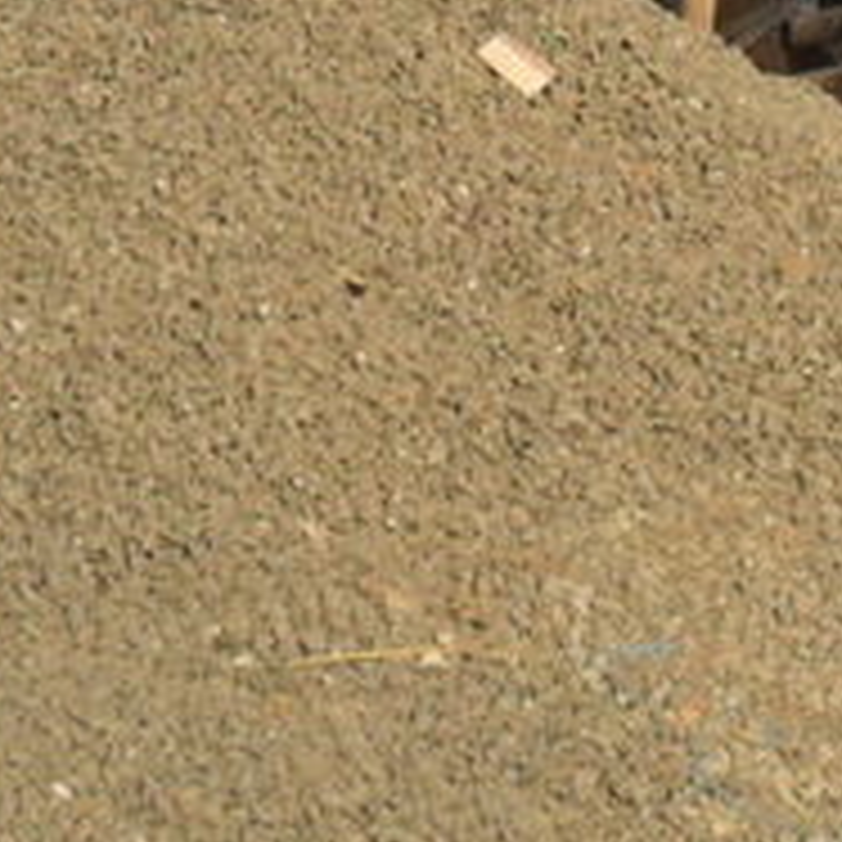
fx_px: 4568
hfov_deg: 10.2
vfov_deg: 10.3
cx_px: 1301
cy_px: -311
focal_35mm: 166
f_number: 4.5
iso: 100
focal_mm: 7.8
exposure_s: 1/500
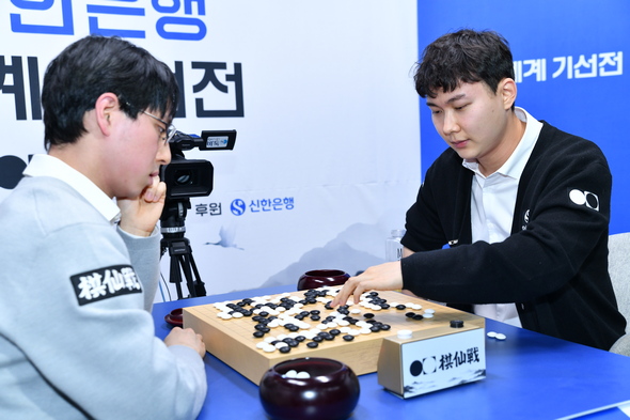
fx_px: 735
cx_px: 315
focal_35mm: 42
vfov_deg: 31.9
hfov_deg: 46.4
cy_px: 210
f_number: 4
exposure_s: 1/80
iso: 1250
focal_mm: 42
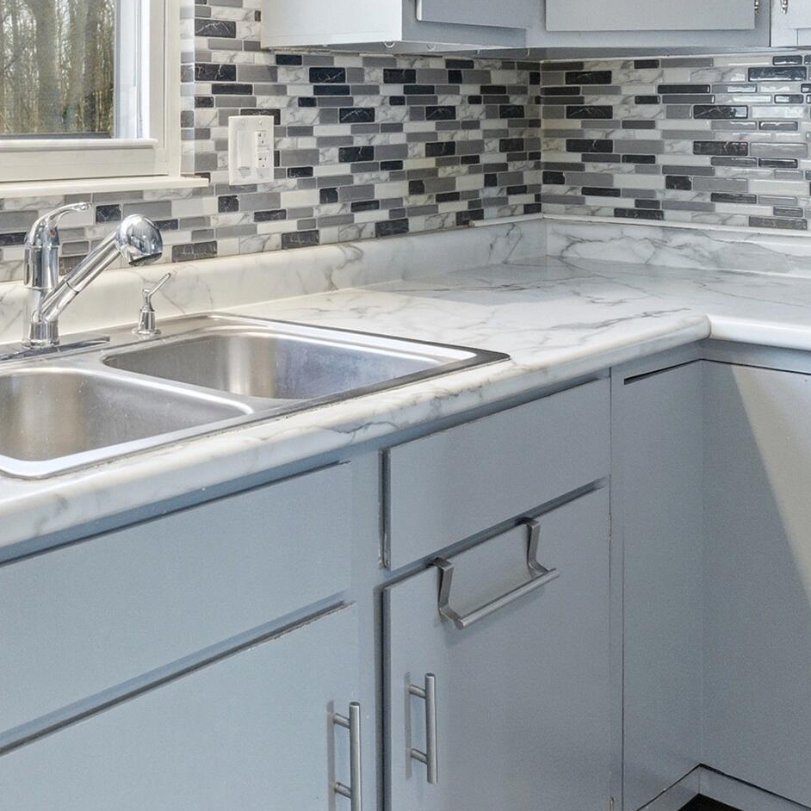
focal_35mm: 46
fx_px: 1219
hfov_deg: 35.1
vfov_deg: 35.1
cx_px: 114
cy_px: 119
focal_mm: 17
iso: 400
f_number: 10
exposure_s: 1/30
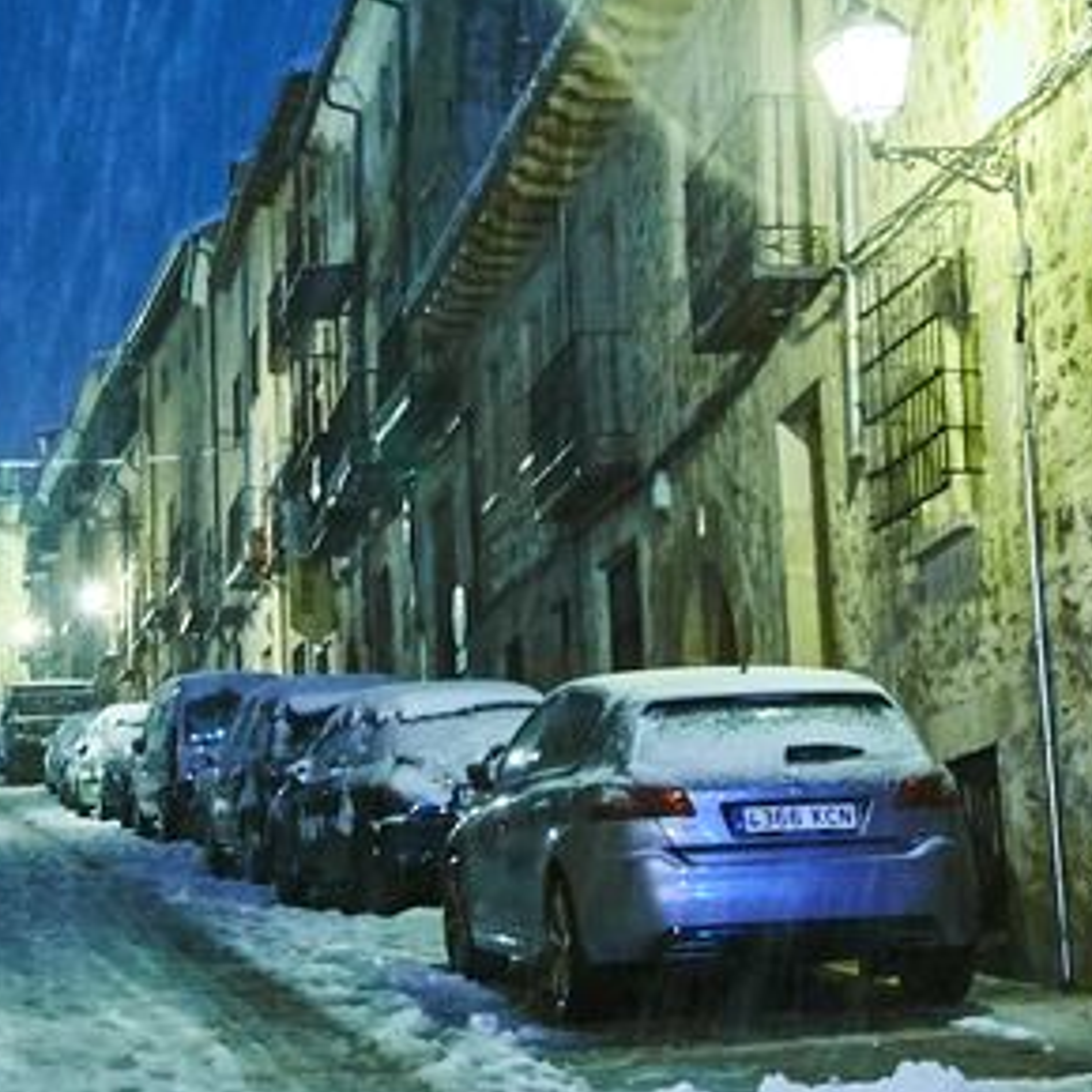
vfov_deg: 18.5
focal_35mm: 93
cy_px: 235
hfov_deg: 18.6
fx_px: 3332
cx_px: 599
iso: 800
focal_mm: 23
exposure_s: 1/6
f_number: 5.6
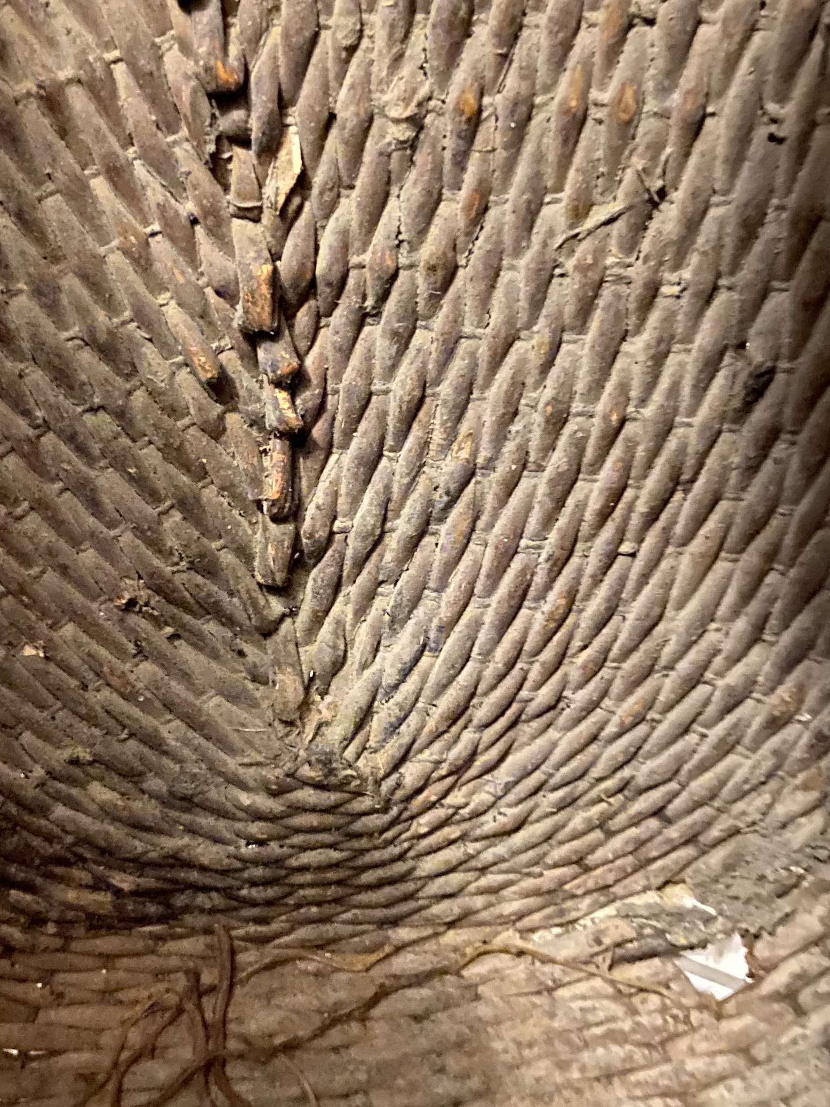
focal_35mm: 46
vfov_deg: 41.2
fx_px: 1471
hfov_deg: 30.5
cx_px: 123
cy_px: 583
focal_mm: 4.25
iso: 800
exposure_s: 1/4
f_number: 1.8
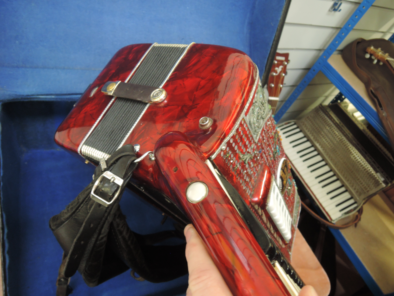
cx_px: 197
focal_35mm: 24
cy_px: 148
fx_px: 273
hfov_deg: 71.6
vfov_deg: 56.8
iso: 400
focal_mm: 5.1
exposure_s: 1/10
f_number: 2.8
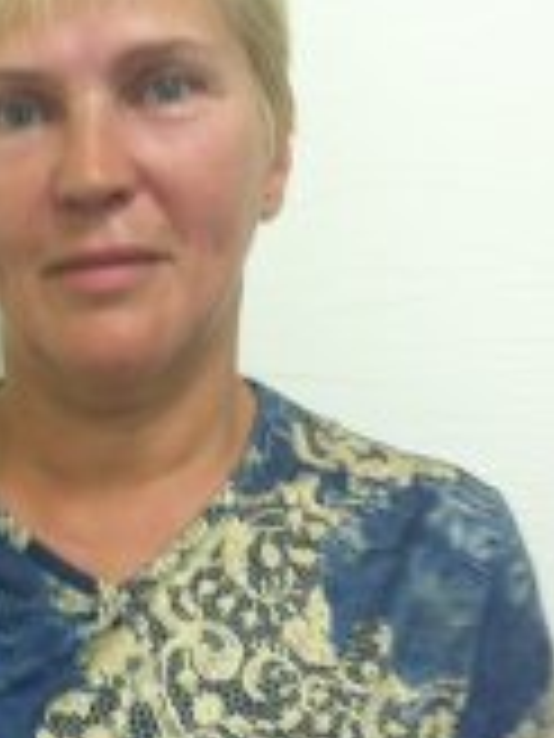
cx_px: -2
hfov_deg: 19.3
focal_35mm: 74
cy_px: 506
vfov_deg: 26.1
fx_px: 1579
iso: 80
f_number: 2.8
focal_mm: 3.85
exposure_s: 1/20
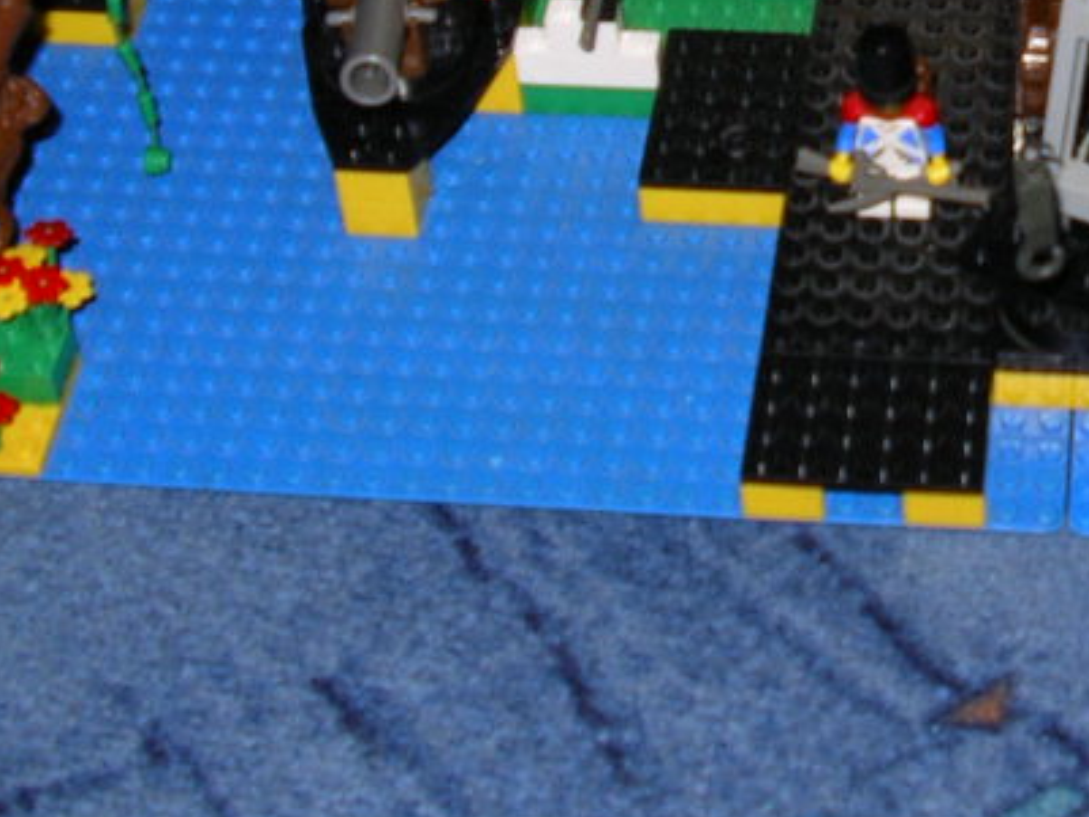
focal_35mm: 97
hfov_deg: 19.7
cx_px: 1059
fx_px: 3052
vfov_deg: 15.0
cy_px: -16
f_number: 2.9
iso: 50
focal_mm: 5.8
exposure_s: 1/60
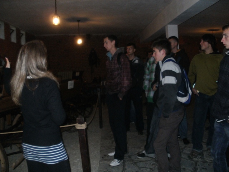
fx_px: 238
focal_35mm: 36
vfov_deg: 39.7
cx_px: 114
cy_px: 86
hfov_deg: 51.4
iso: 320
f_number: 3.5
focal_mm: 6.3
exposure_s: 1/30
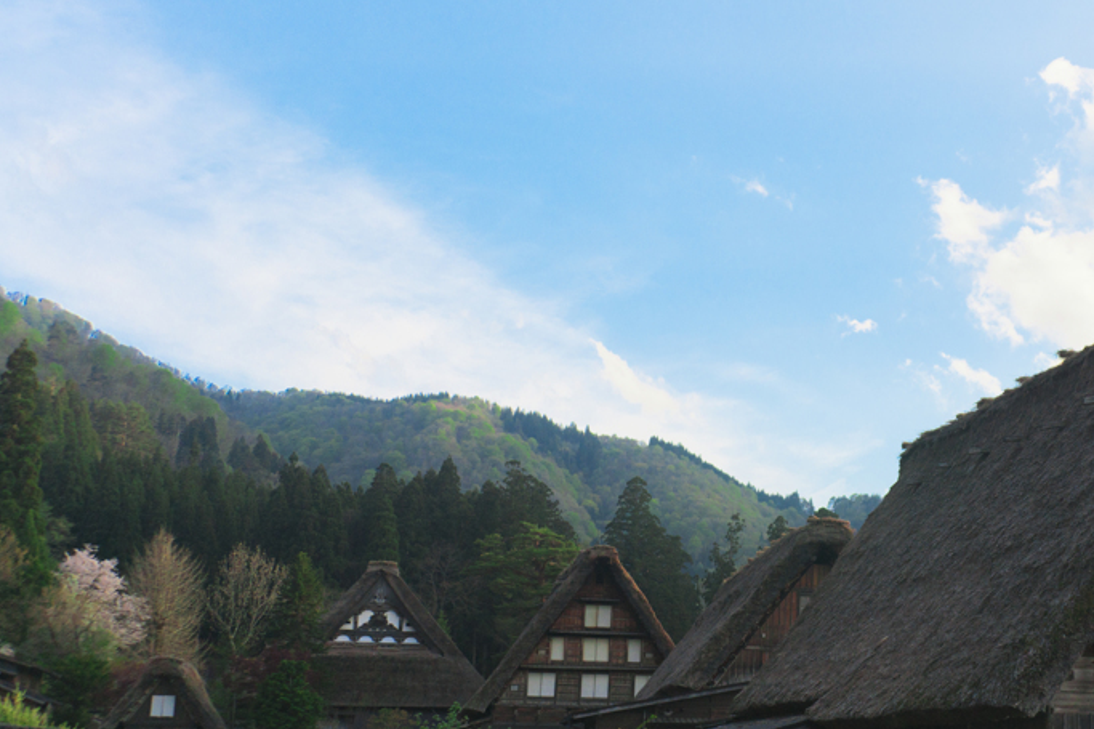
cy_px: 431
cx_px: 812
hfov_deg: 42.4
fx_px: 1367
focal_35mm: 45
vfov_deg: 29.8
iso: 400
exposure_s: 1/640
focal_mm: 30
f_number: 5
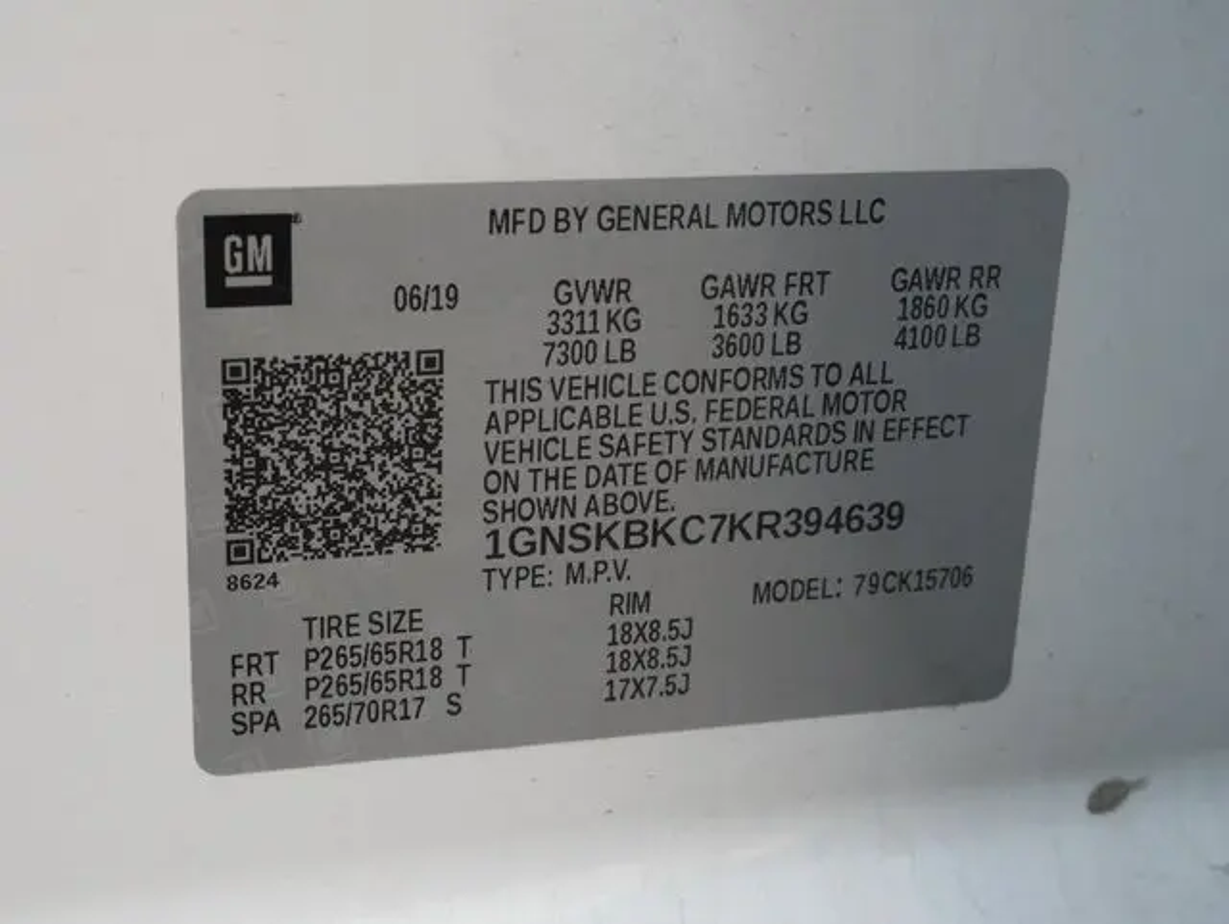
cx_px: 614
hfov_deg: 33.2
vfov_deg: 25.3
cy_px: 462
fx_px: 2061
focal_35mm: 58
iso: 1000
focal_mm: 29
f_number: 8
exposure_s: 1/60
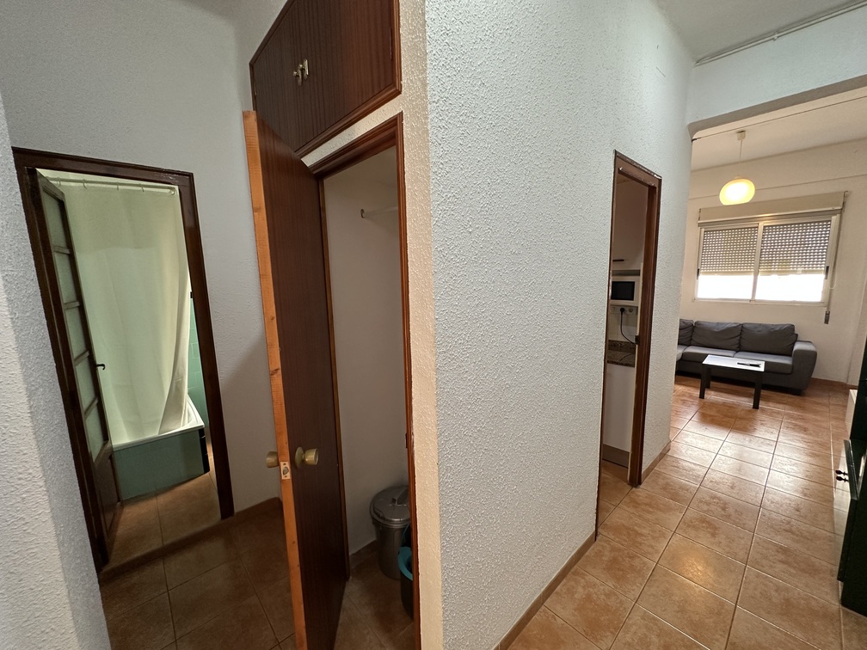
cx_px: 434
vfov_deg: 85.7
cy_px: 325
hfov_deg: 102.1
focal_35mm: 14
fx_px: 351
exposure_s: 1/100
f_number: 2.2
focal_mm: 2.22
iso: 250
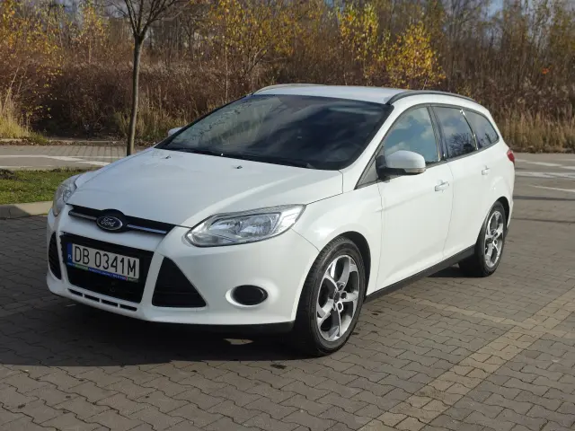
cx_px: 288
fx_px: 731
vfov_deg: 32.9
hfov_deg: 42.9
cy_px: 216
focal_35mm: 44
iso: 50
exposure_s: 1/2455
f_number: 2
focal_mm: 8.72
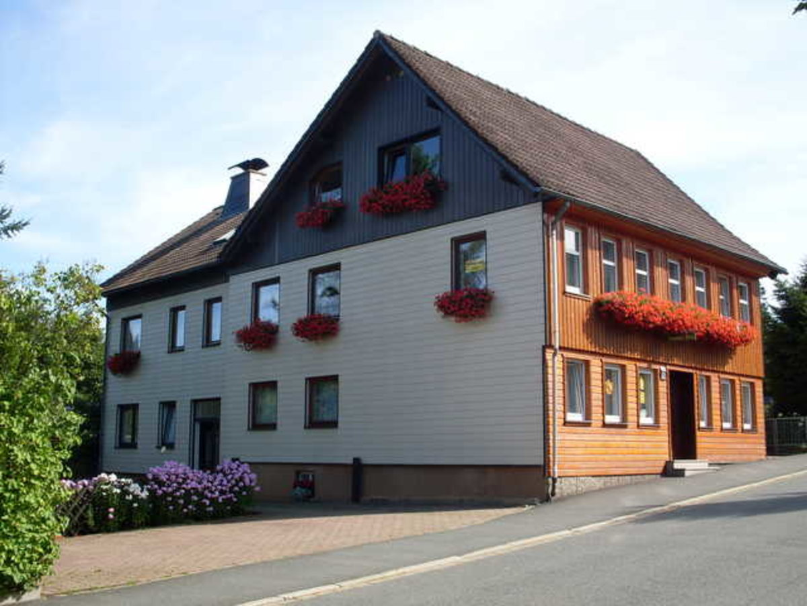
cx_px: 404
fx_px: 886
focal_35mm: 38
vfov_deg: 37.7
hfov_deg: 49.0
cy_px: 303
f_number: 8.4
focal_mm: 6.3
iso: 80
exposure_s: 1/90
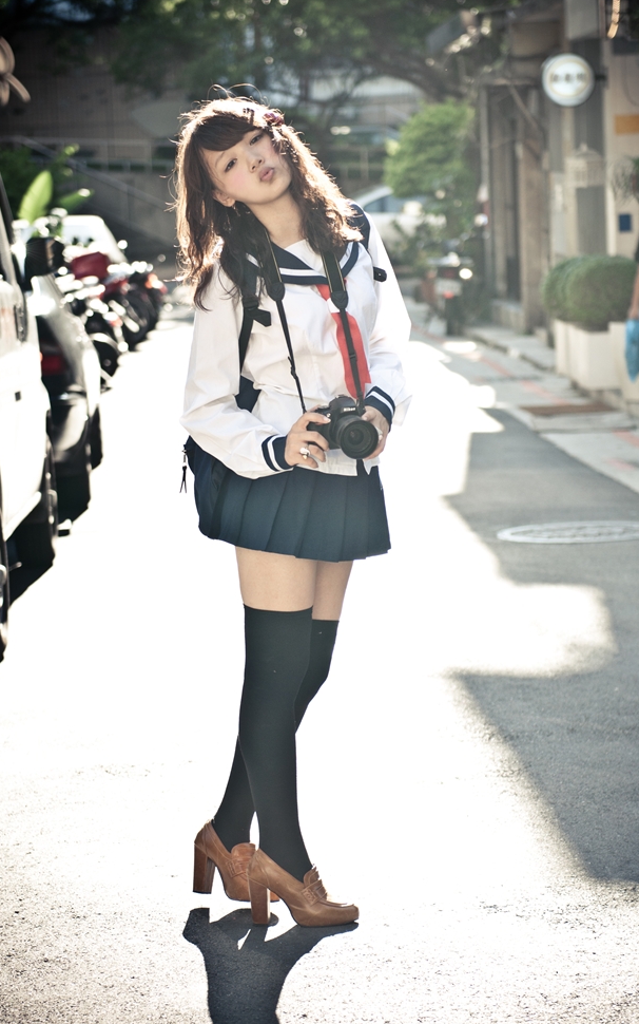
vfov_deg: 19.3
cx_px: 299
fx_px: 3010
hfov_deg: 12.1
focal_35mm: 108
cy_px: 508
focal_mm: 70
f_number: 3.5
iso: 200
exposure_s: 1/500
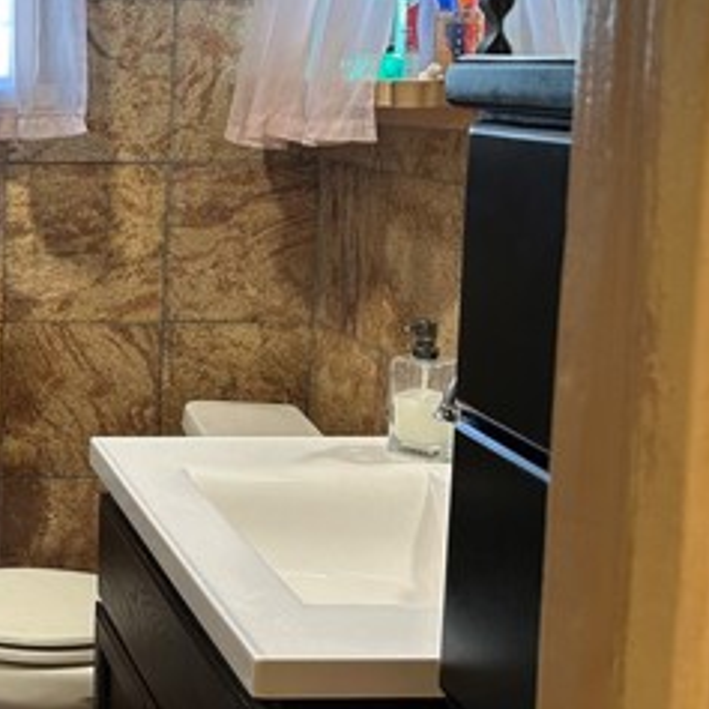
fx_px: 1437
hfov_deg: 24.6
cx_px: -177
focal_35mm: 62
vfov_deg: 27.5
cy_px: 233
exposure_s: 1/60
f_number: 1.5
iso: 125
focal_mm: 5.7
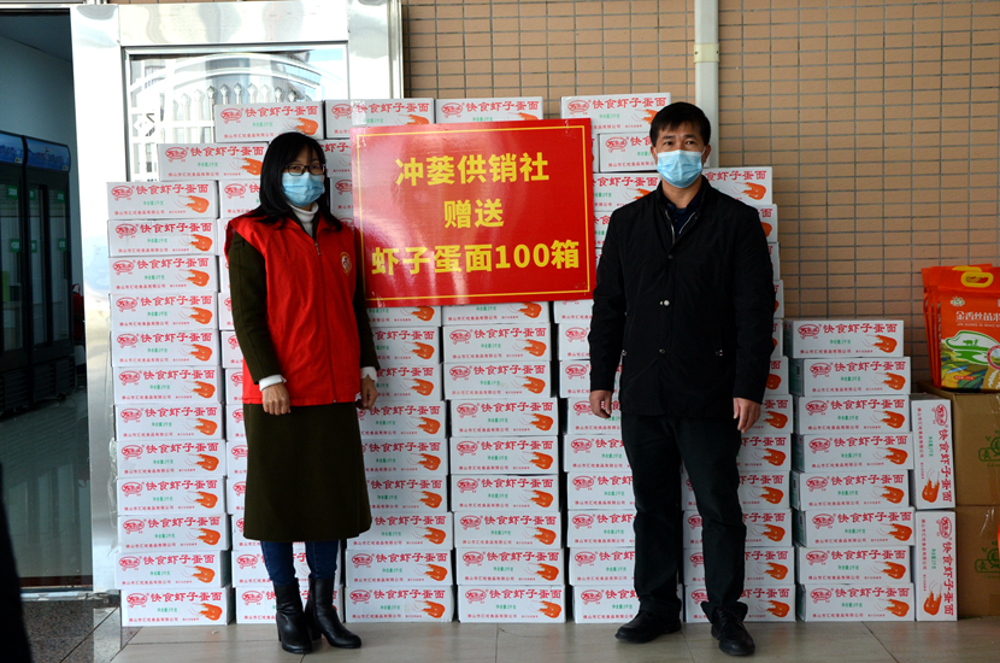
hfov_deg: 41.2
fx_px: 1331
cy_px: 332
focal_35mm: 48
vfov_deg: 28.0
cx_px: 500
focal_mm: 32
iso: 500
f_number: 6.3
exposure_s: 1/160
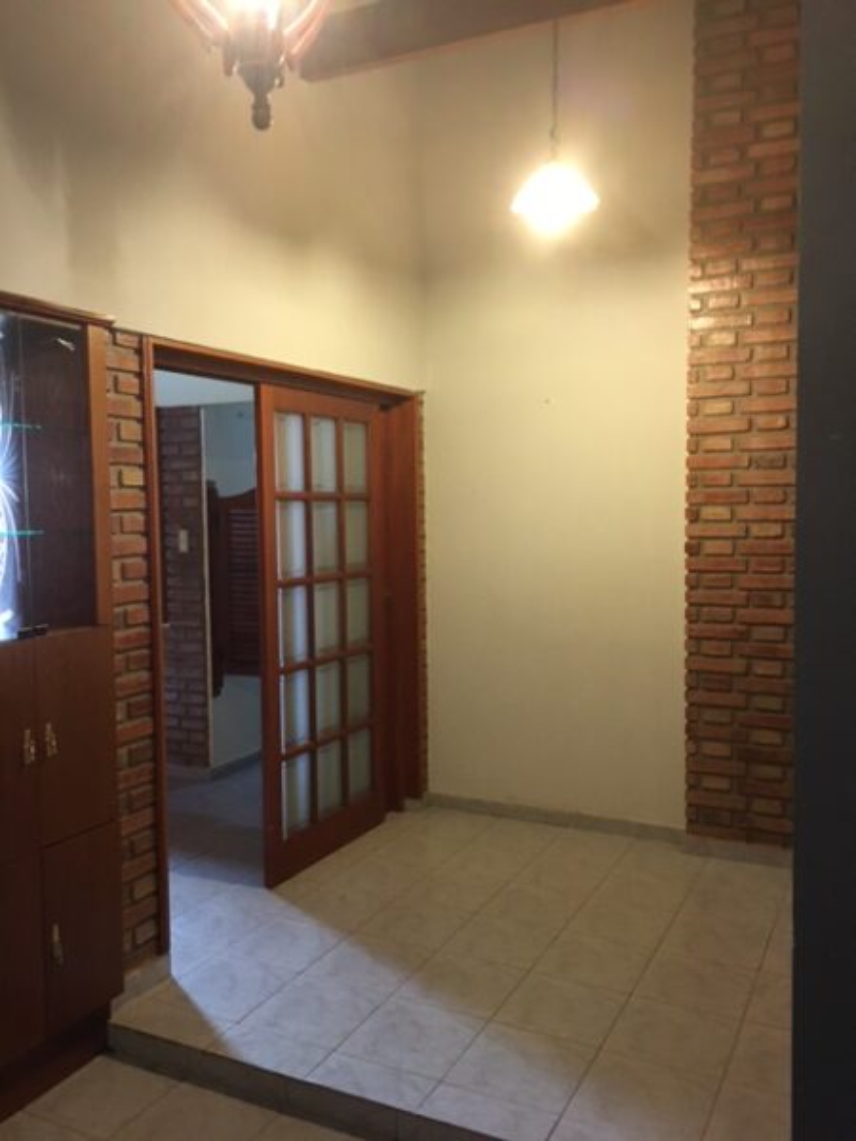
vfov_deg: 61.7
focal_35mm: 29
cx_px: 428
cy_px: 570
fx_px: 956
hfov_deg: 48.2
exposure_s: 1/17
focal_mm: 4.15
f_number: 2.2
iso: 200
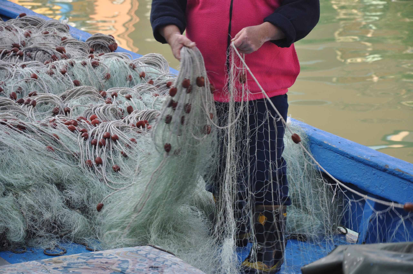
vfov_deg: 8.7
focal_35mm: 158
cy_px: 137
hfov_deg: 13.1
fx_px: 1805
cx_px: 206
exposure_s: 1/200
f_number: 7.1
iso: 200
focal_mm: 105
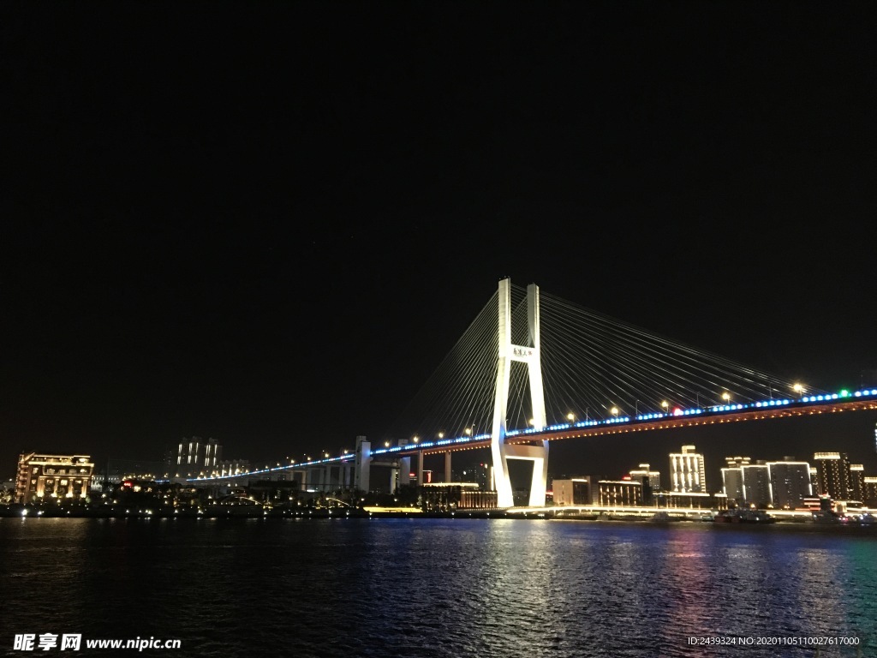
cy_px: 329
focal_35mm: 29
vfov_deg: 48.2
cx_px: 438
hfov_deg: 61.7
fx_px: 735
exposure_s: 1/17
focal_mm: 4.15
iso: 500
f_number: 2.2
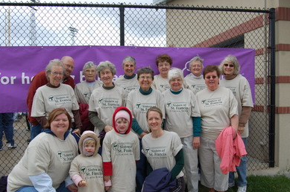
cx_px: 142
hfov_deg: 53.8
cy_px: 96
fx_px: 286
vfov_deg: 37.2
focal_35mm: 36
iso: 200
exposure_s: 1/200
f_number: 7.1
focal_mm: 23
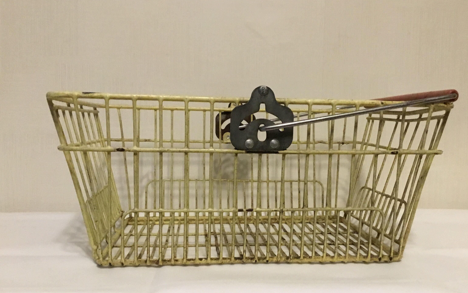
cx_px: 244
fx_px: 446
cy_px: 156
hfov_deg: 55.3
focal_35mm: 35
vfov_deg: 36.3
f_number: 2.4
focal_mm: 3.3
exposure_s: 1/20
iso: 200
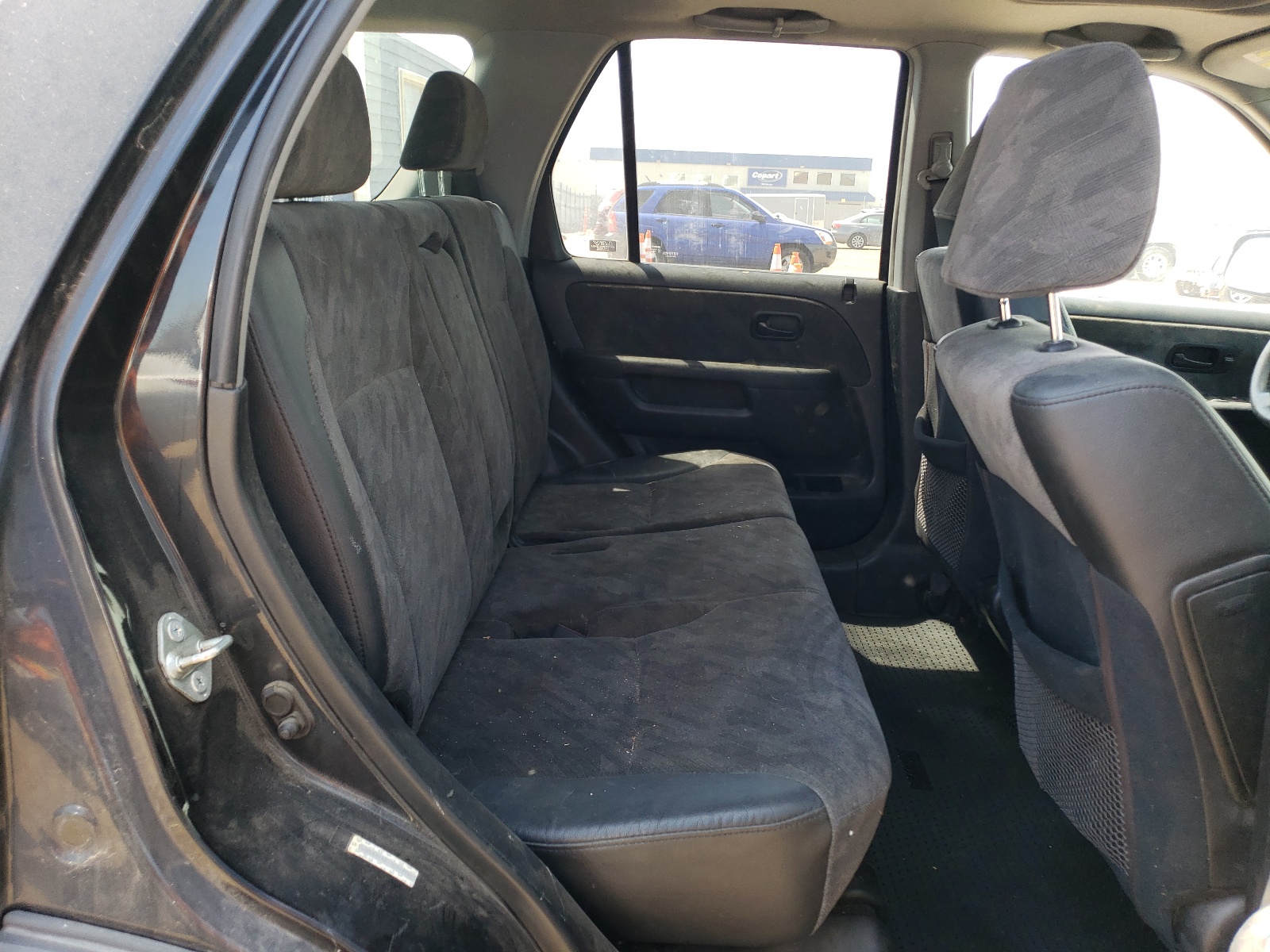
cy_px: 476
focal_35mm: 26
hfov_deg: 67.3
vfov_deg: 53.1
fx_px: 954
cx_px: 635
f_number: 1.5
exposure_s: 1/182
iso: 50
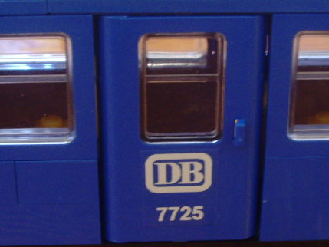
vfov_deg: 15.9
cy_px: 137
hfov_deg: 21.1
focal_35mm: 93
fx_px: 884
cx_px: 160
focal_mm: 6.6
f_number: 3.5
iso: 200
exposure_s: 1/3
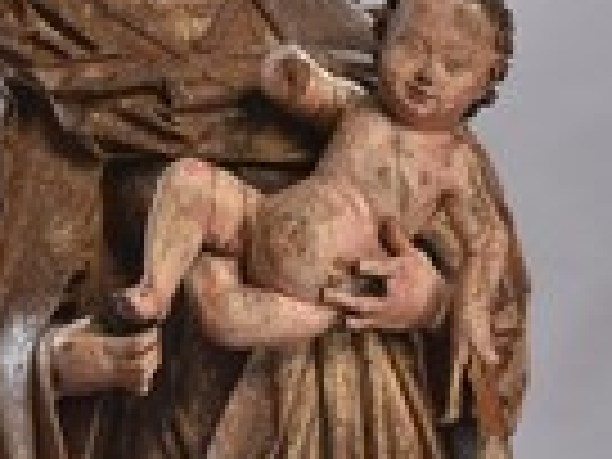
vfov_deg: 5.0
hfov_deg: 6.7
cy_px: 544
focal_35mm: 297
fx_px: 5251
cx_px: 259
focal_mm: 105
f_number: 14
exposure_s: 1/125
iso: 100
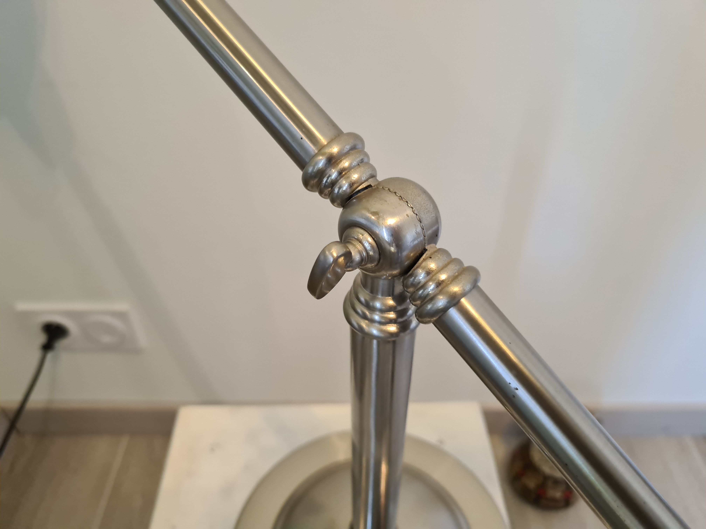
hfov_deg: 67.3
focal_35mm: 26
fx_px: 530
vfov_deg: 53.1
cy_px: 264
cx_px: 353
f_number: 1.8
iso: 500
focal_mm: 5.4
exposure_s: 1/50
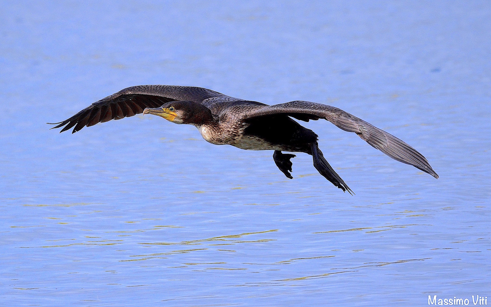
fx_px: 12270
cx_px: 246
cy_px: 150
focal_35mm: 917
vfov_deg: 1.4
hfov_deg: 2.3
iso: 1600
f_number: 8
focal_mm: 600
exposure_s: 1/3200
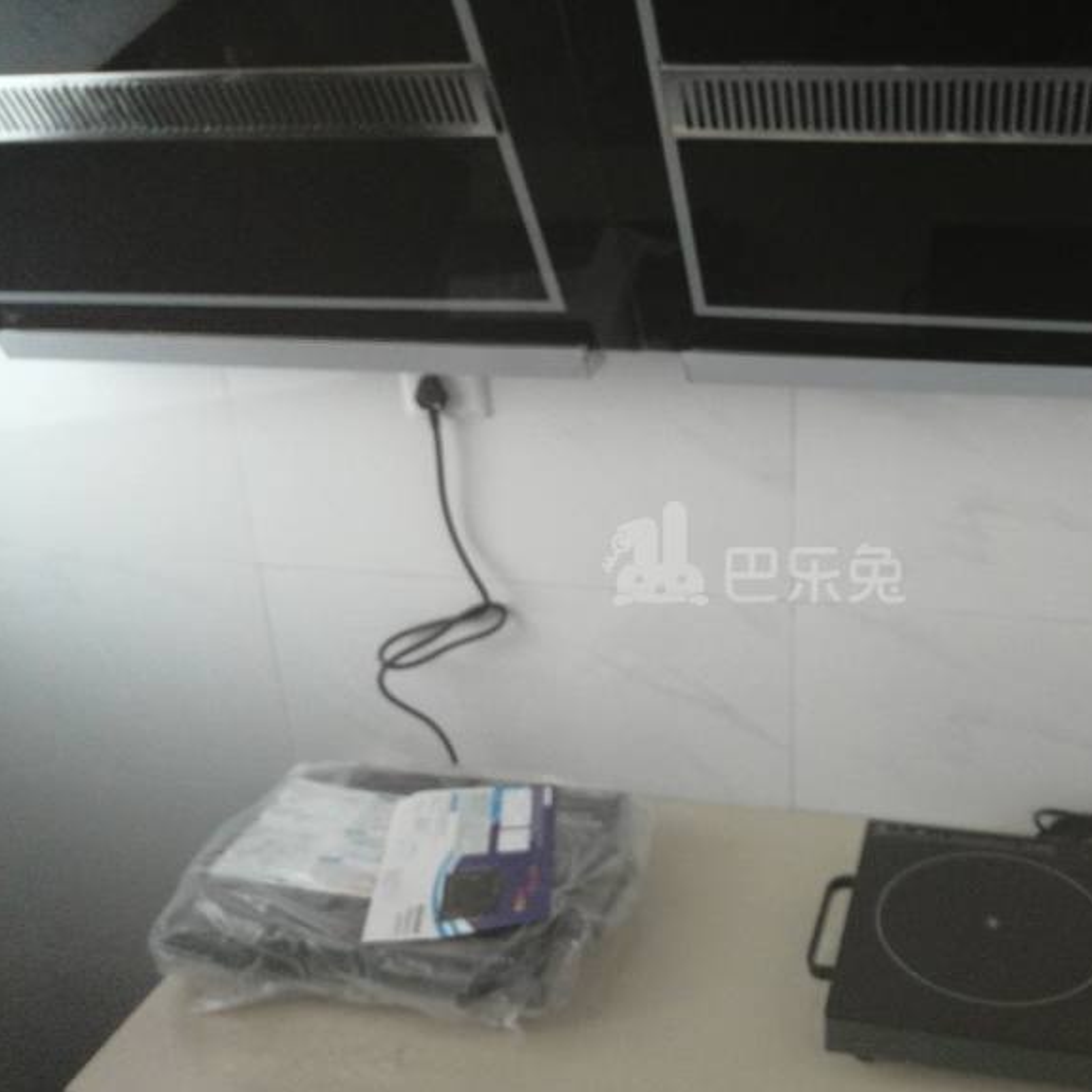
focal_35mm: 32
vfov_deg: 51.1
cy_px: 555
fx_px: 1142
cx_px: 754
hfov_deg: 49.9
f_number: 1.8
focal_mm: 3.62
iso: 640
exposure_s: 1/100
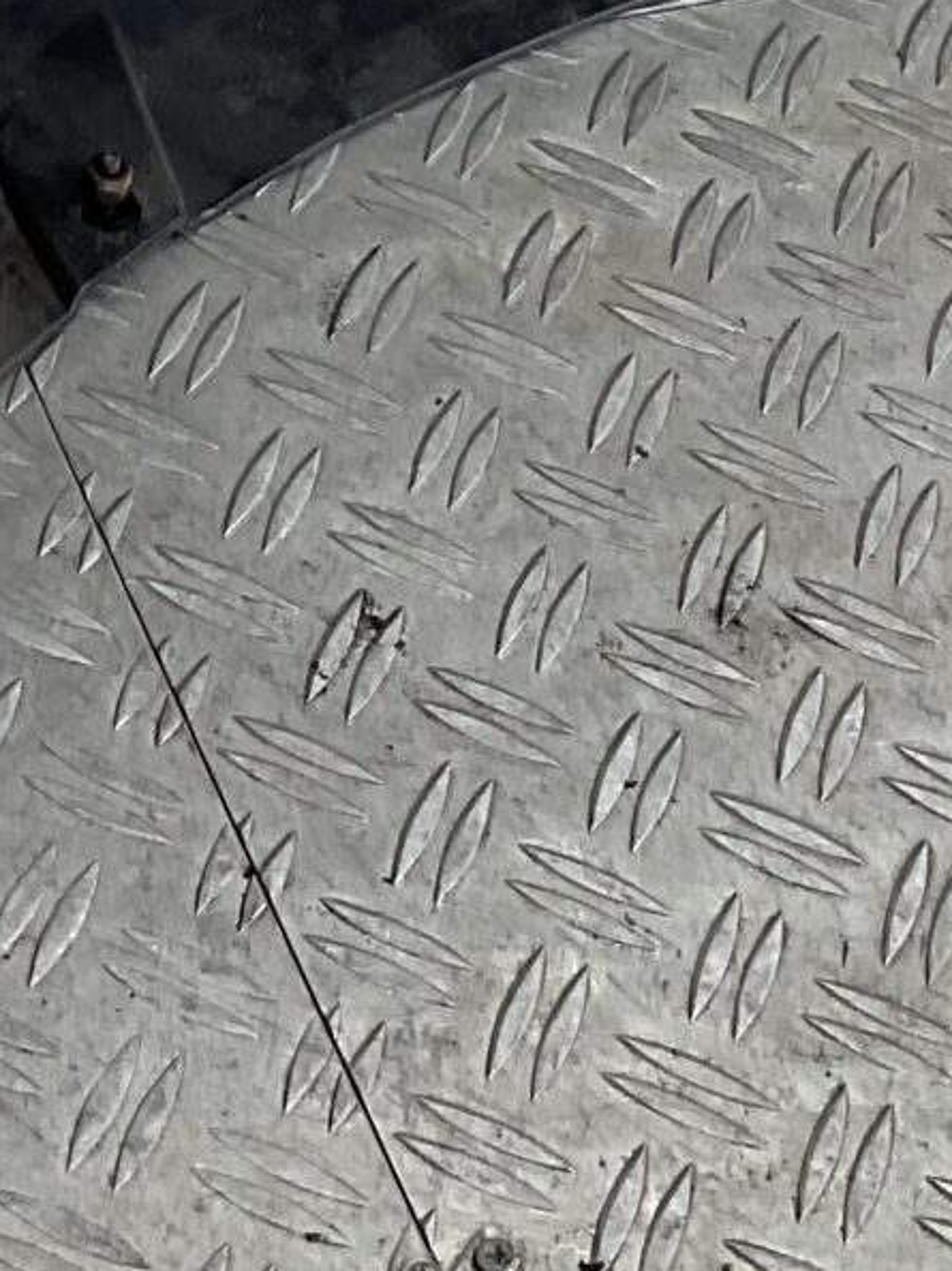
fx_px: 4587
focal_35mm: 125
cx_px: 389
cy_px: -591
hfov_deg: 11.8
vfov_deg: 14.8
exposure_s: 1/208
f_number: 1.8
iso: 16
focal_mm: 3
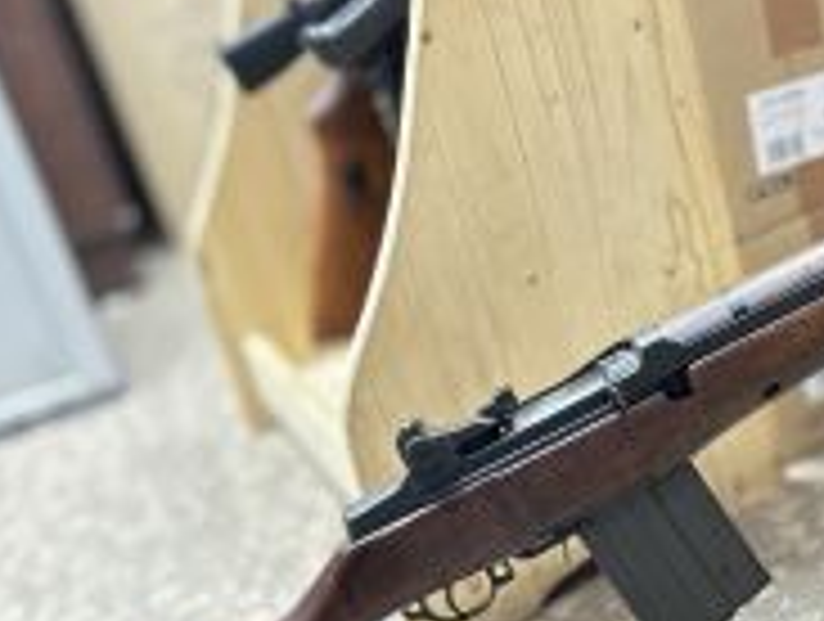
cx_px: 691
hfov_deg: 32.0
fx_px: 1383
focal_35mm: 58
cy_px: 349
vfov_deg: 25.3
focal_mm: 5.7
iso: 640
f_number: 1.5
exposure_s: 1/33
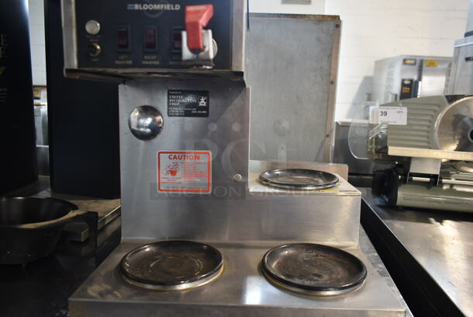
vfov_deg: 48.0
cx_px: 236
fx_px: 355
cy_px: 158
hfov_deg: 67.3
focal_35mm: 27
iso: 400
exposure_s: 1/30
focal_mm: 18
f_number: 3.5
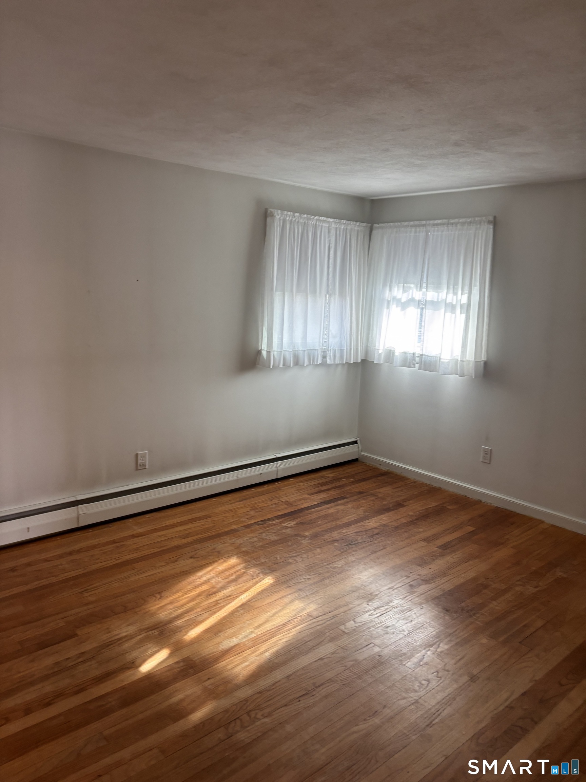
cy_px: 391
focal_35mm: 26
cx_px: 293
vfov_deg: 67.3
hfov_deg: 53.1
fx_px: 587
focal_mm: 5.96
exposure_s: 1/60
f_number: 1.6
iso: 125
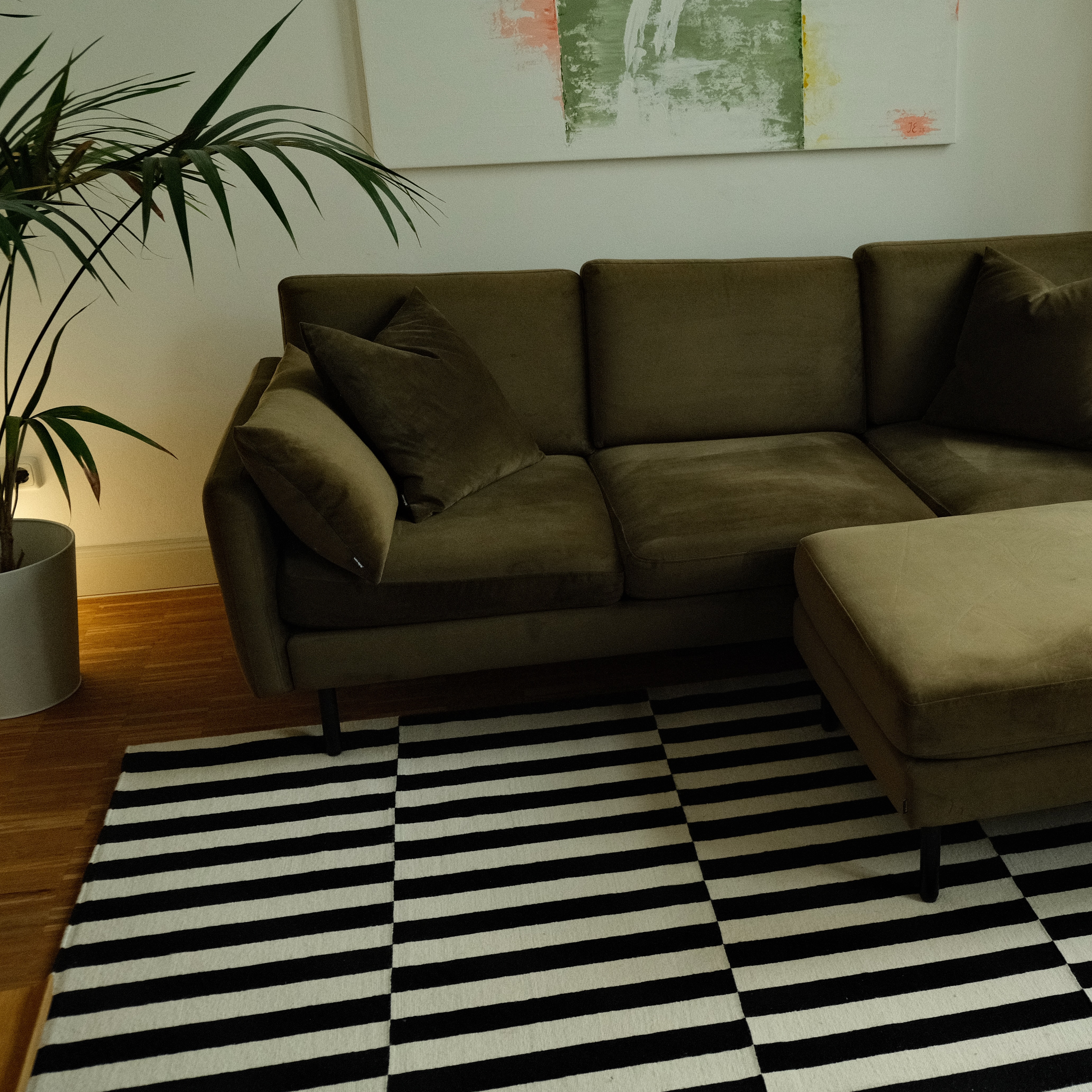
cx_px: 816
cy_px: 546
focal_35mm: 41
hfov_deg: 39.8
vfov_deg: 40.9
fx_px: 1463
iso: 1600
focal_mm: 21.4
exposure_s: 1/210
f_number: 3.2
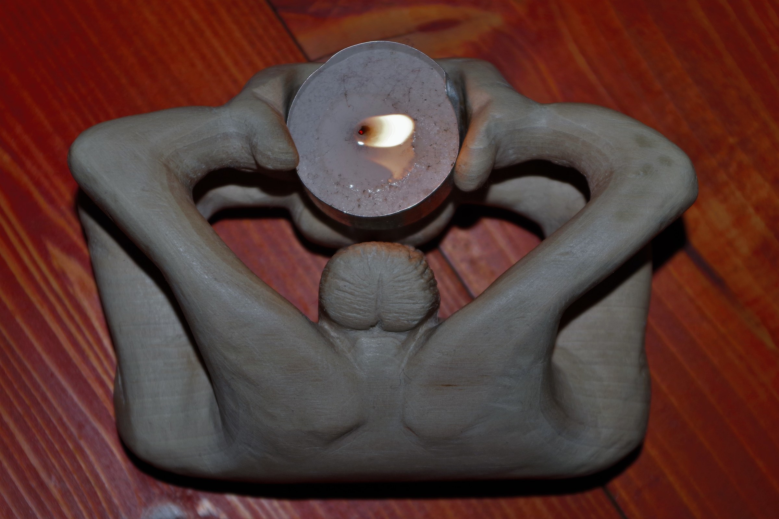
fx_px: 1774
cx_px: 390
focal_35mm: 82
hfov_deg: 24.8
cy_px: 260
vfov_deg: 16.6
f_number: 5.6
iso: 200
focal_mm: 55
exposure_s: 1/100
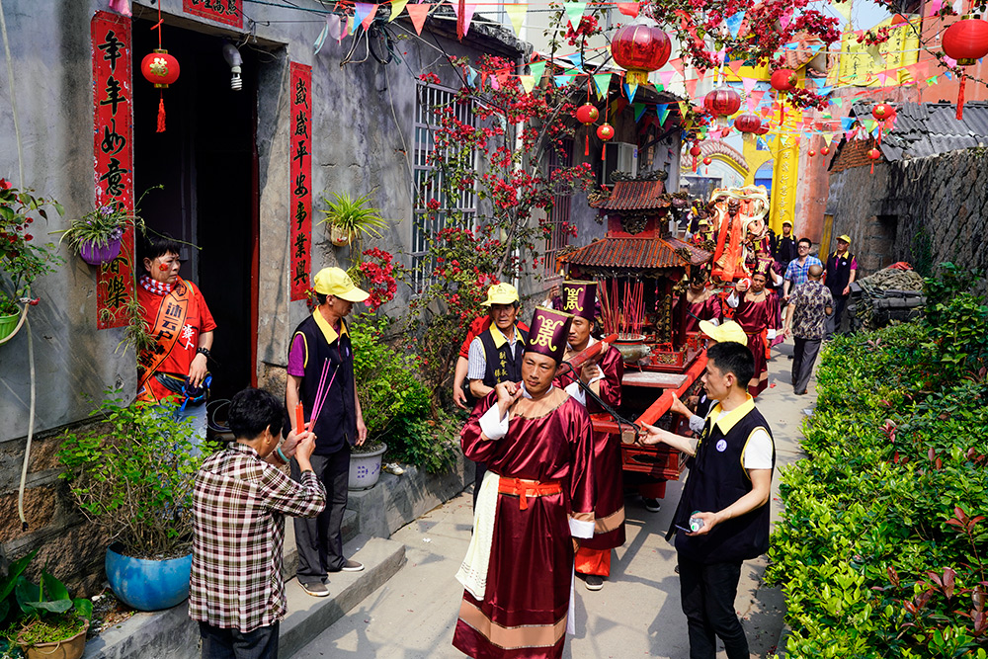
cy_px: 330
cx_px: 494
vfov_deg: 40.0
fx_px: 906
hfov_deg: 57.2
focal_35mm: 33
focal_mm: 33
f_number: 9
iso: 320
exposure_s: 1/320
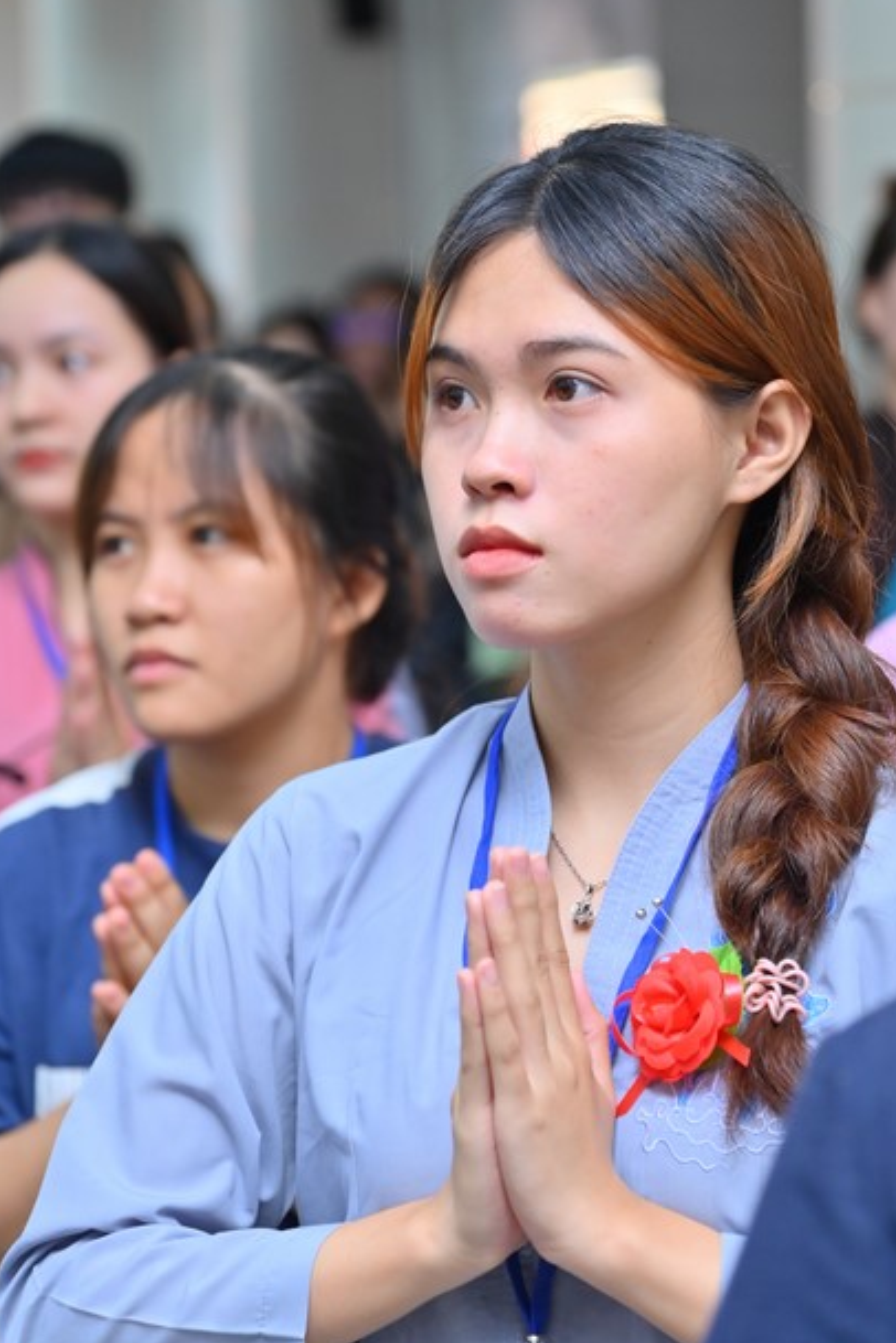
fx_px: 4778
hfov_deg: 10.7
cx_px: 469
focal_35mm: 128
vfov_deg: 16.0
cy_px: 655
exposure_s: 1/125
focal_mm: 120
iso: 1250
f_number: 5
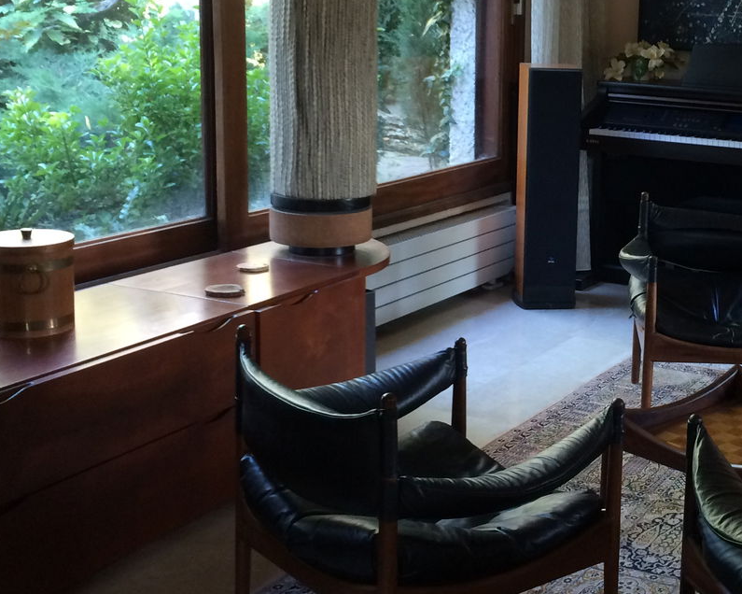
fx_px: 1252
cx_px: 621
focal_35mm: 57
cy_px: 220
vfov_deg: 26.6
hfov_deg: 31.9
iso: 125
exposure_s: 1/33
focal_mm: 4.15
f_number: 2.2
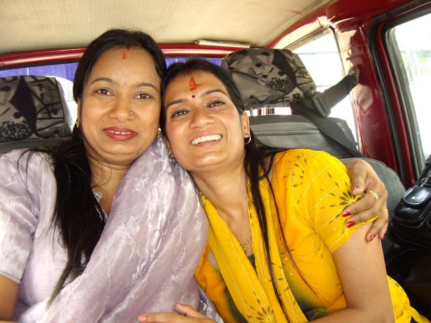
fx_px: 473
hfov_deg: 49.0
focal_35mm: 38
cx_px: 216
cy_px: 162
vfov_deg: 37.7
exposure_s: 1/60
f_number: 2.7
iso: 200
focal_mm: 6.2
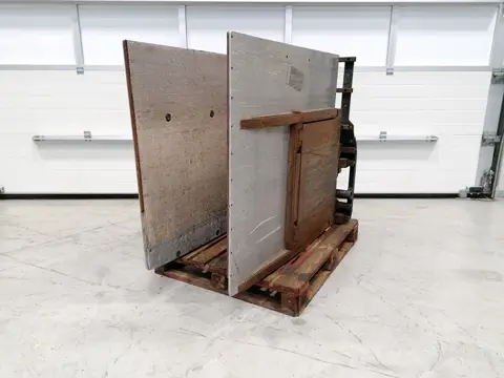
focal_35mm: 27
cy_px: 189
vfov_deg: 51.4
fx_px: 393
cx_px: 252
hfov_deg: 65.3
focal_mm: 4.75
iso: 160
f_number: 1.8
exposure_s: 1/60
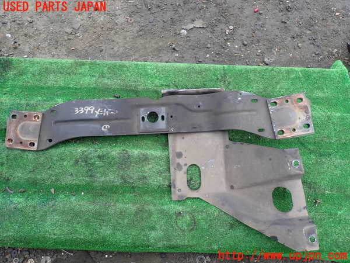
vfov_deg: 54.9
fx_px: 253
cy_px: 132
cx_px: 175
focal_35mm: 25
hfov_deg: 69.4
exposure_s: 1/60
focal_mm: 4.5
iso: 100
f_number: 2.8
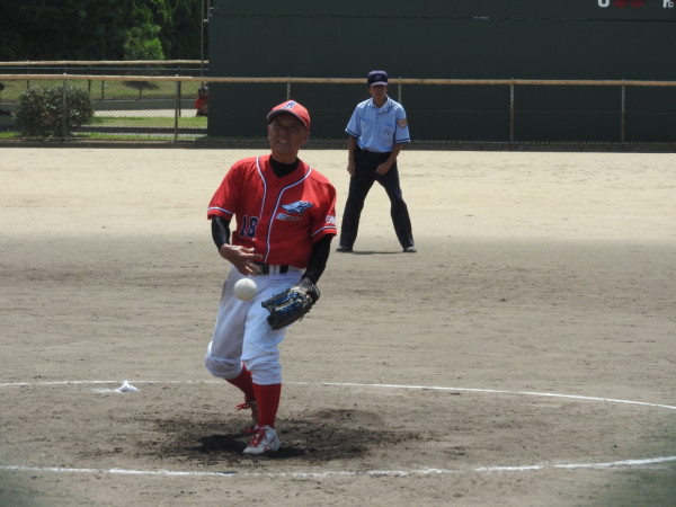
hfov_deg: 9.0
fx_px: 4296
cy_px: 254
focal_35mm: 220
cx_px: 338
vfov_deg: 6.8
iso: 100
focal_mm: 39.4
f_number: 5.3
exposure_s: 1/500
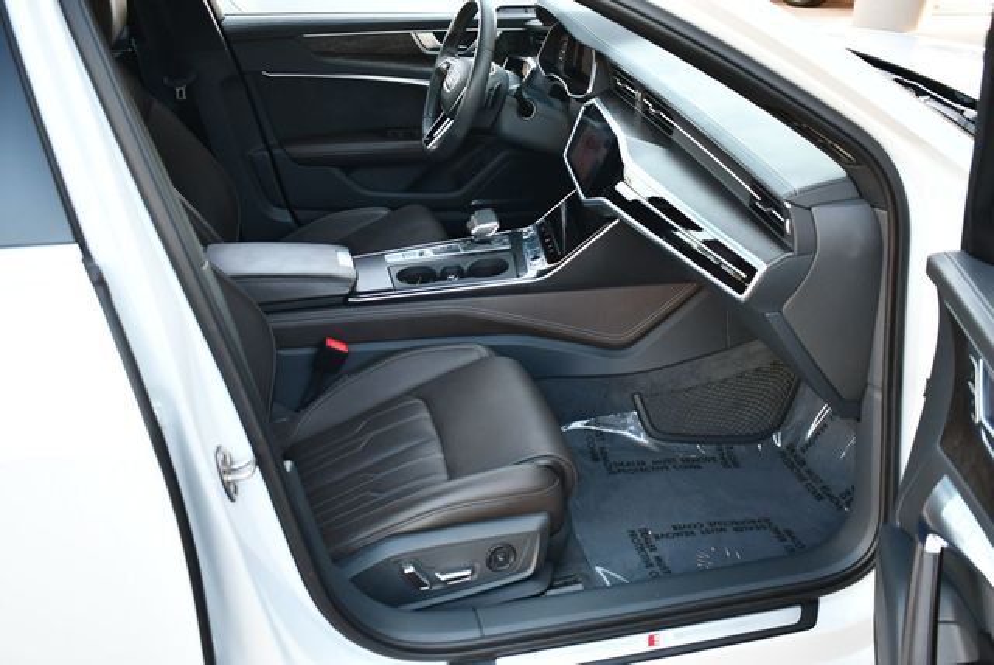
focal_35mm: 36
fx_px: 995
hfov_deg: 53.1
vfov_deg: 36.9
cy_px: 332
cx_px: 497
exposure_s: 1/250
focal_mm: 18
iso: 800
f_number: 3.5
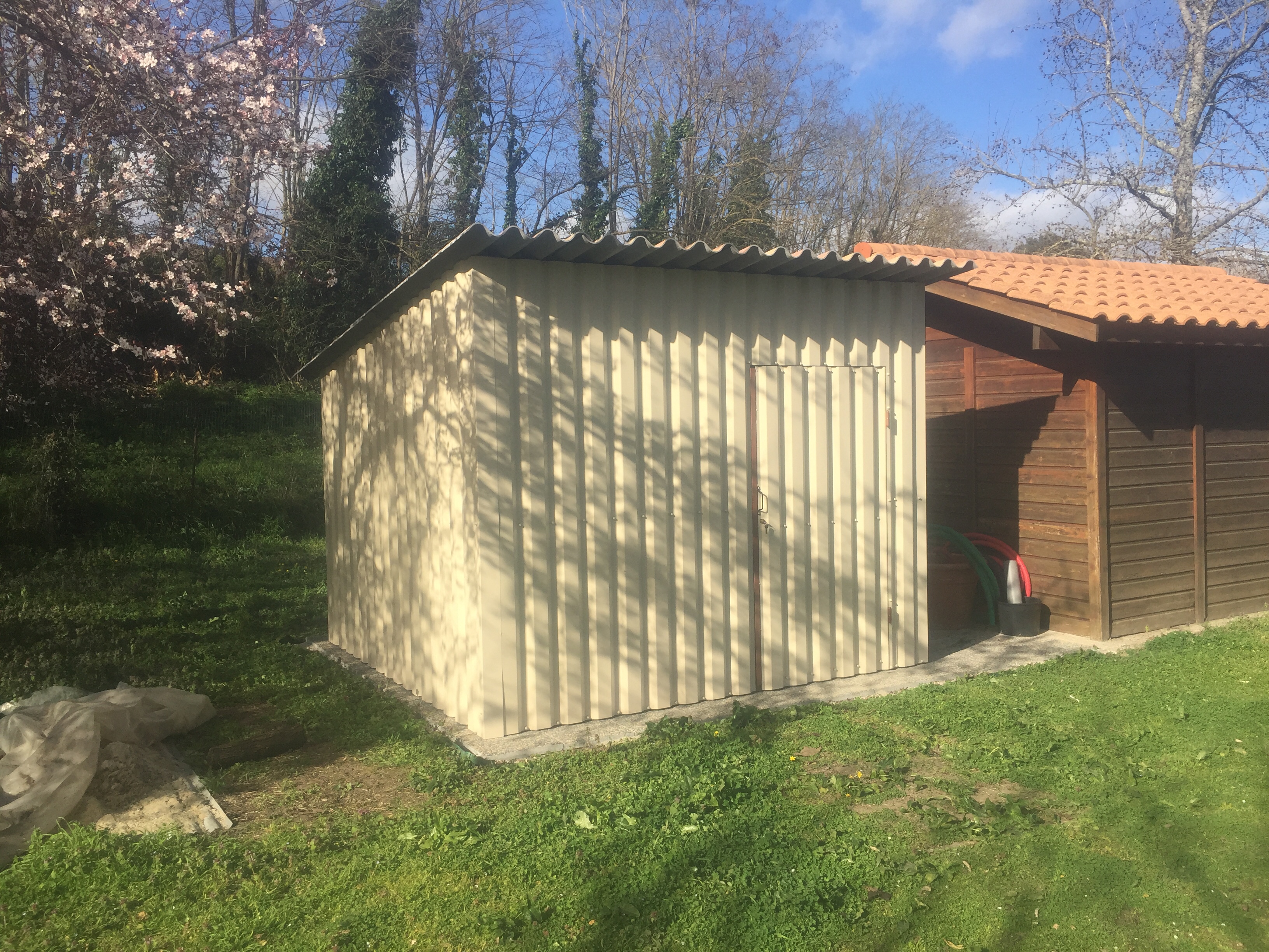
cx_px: 634
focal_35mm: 29
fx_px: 1063
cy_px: 476
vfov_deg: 48.2
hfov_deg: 61.7
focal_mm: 4.15
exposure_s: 1/1522
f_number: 2.2
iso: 32
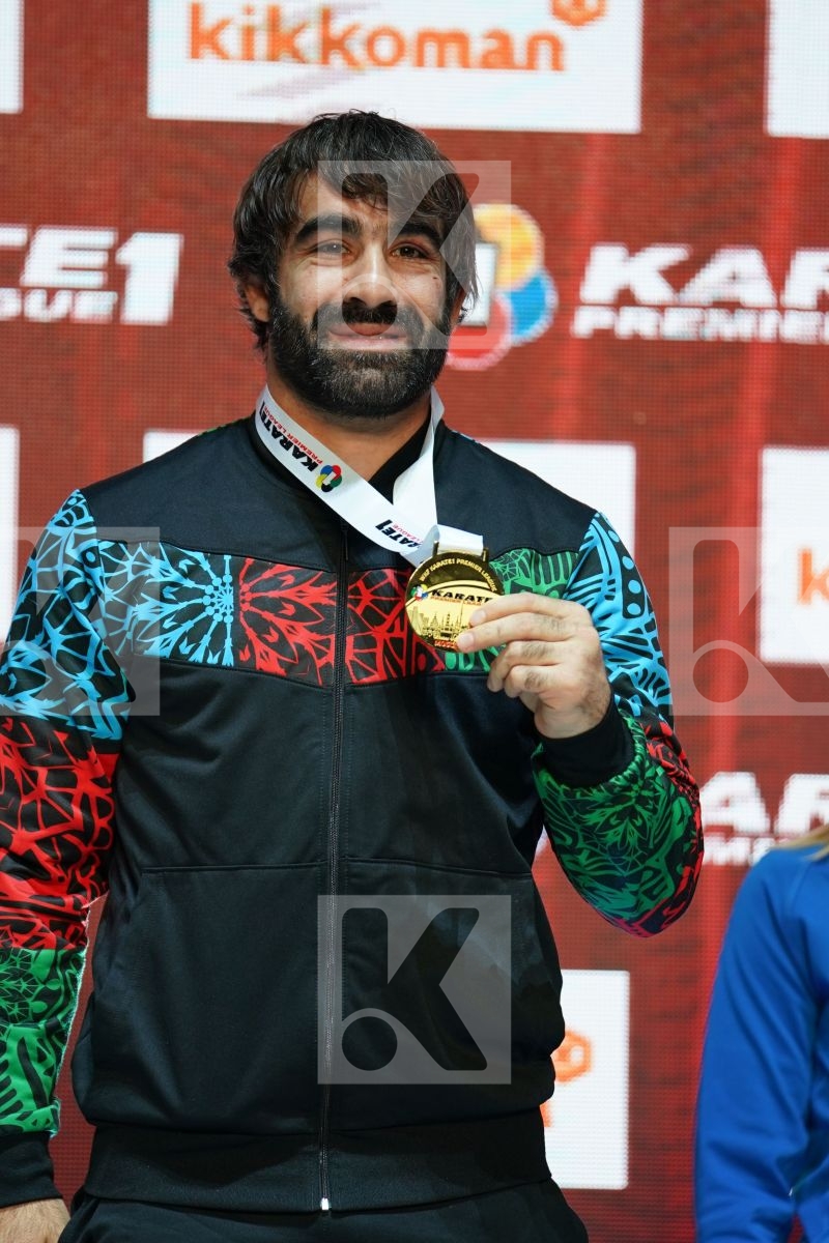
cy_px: 622
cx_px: 414
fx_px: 9878
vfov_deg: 7.2
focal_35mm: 286
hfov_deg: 4.8
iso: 400
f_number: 2.8
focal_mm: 191
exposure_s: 1/250
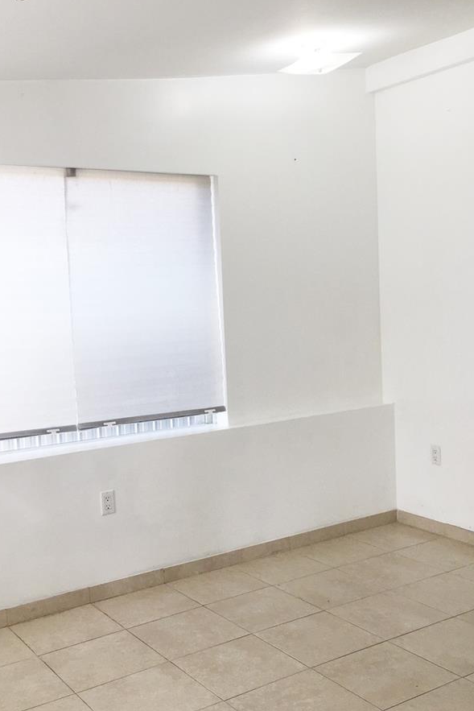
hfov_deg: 32.6
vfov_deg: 47.4
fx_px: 809
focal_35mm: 41
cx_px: 238
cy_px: 358
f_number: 2.2
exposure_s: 1/120
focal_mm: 4.15
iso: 32
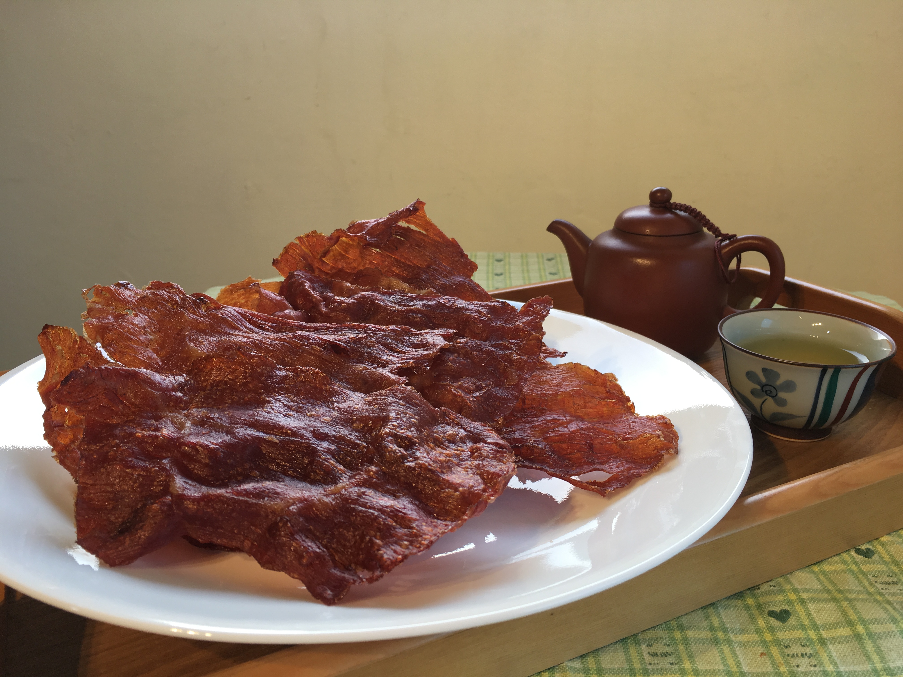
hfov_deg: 61.7
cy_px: 338
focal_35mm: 29
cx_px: 452
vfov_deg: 48.2
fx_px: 756
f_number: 2.2
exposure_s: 1/60
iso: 25
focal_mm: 4.15
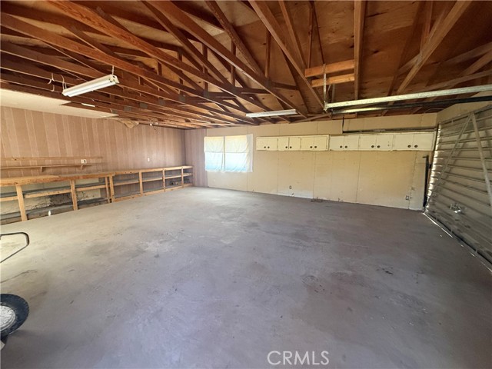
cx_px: 246
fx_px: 199
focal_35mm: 14
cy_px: 184
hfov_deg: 102.1
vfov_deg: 85.7
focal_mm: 2.22
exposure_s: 1/60
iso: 320
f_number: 2.2
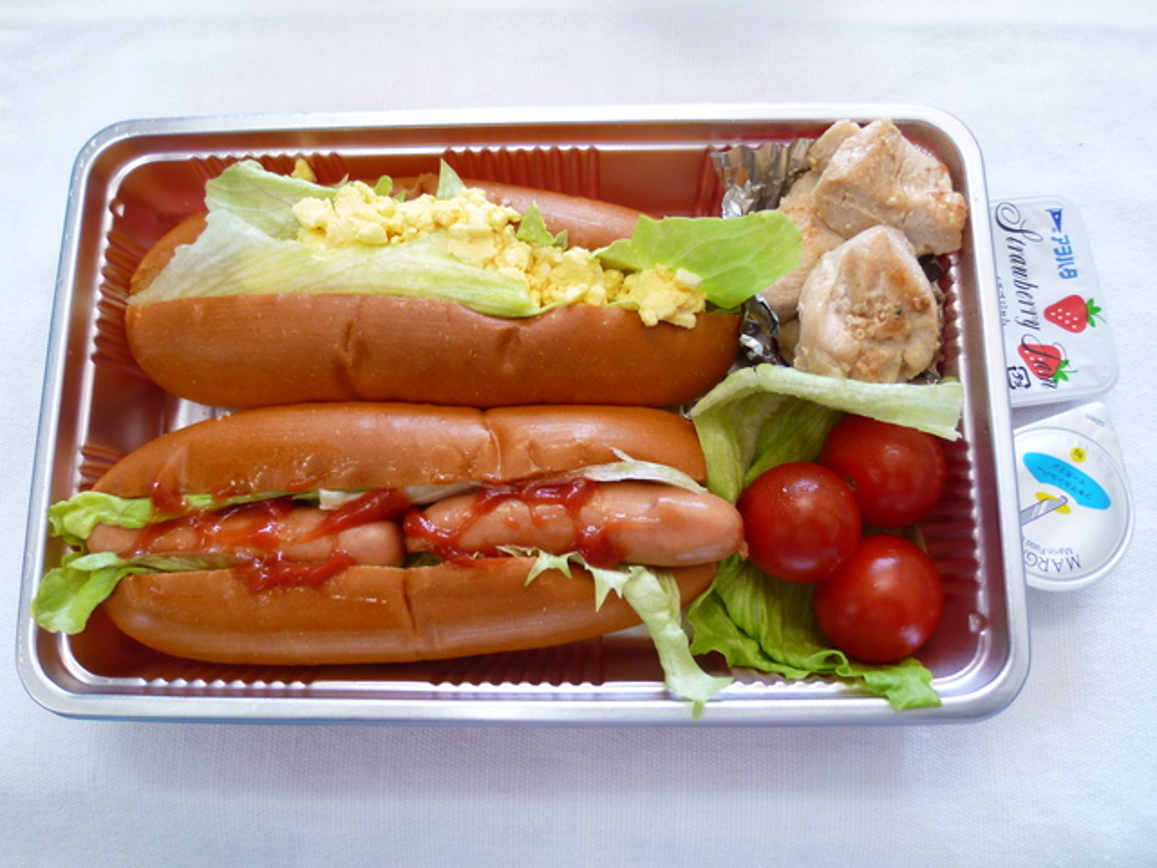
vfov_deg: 56.8
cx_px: 578
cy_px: 434
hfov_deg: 71.6
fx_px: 802
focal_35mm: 24
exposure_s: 1/60
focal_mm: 4.3
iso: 125
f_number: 2.2
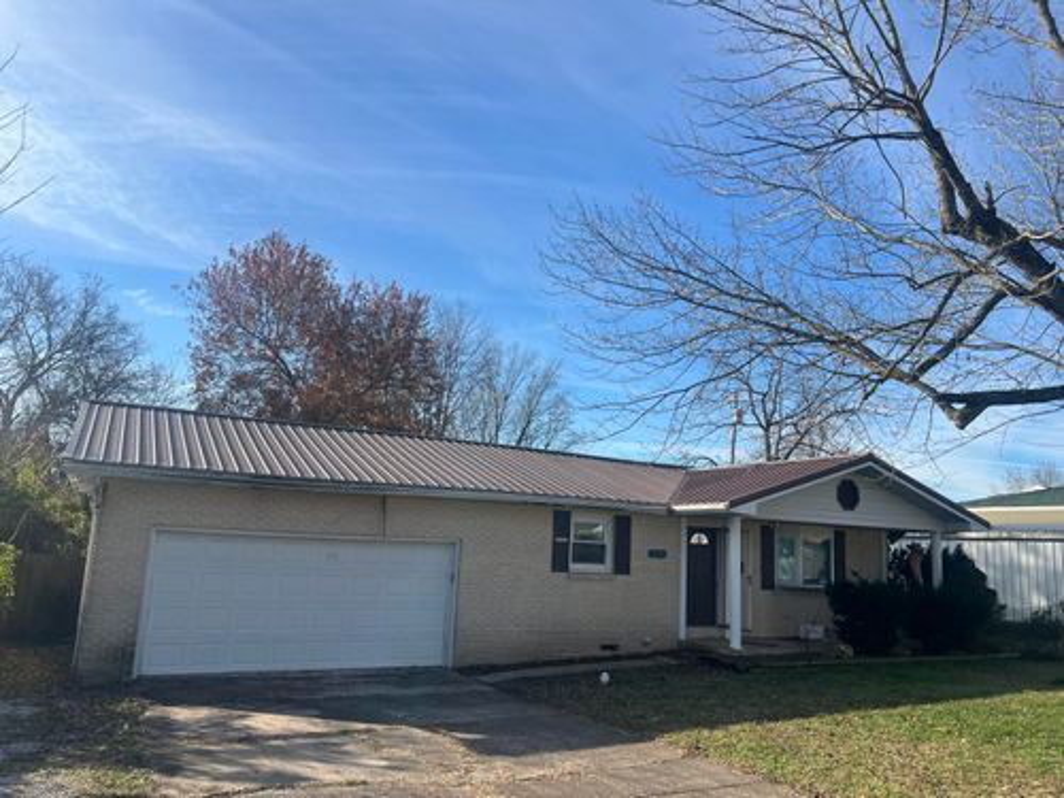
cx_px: 532
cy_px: 399
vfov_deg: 53.1
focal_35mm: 26
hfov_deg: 67.3
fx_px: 799
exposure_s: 1/3571
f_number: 1.5
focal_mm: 5.7
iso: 50
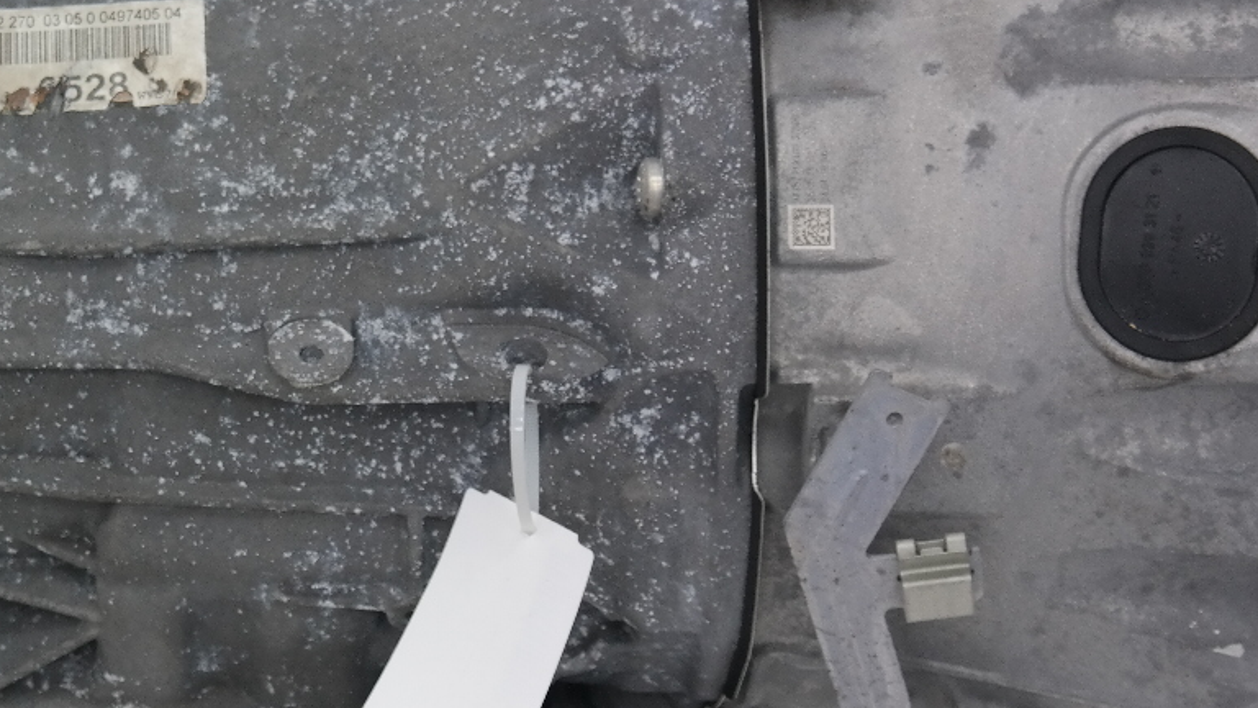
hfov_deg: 16.1
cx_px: 215
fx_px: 4403
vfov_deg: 9.2
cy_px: 251
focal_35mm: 132
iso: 400
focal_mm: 37
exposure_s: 1/60
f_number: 4.5
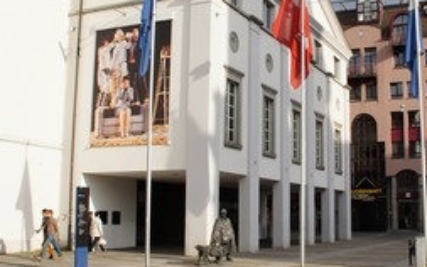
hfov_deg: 39.7
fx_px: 582
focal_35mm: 50
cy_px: 126
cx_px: 295
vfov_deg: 25.8
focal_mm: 18
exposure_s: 1/125
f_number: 11
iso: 100
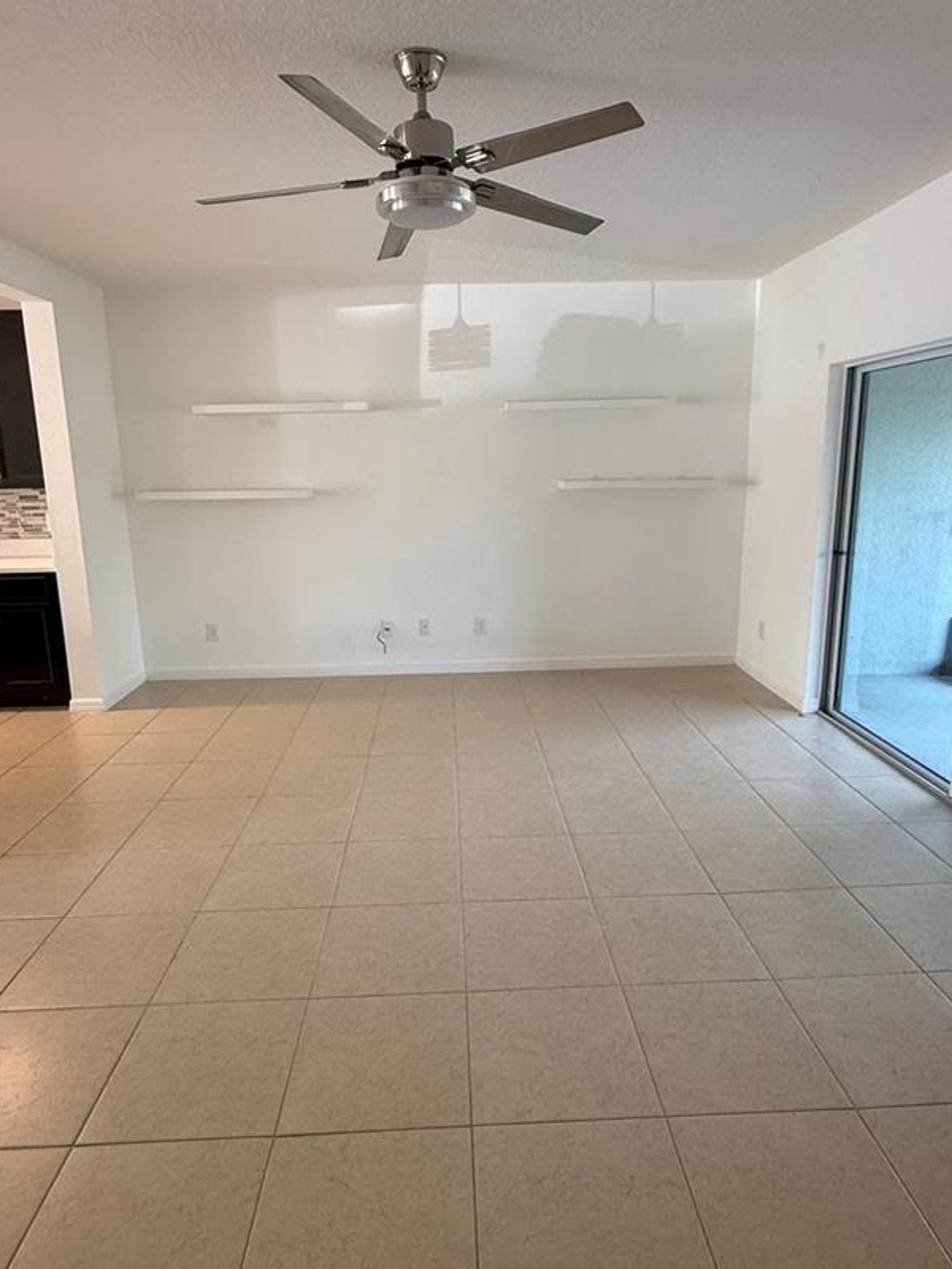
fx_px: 770
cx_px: 476
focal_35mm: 21
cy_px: 622
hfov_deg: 63.4
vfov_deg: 79.0
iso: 200
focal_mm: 2.22
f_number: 2.2
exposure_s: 1/60
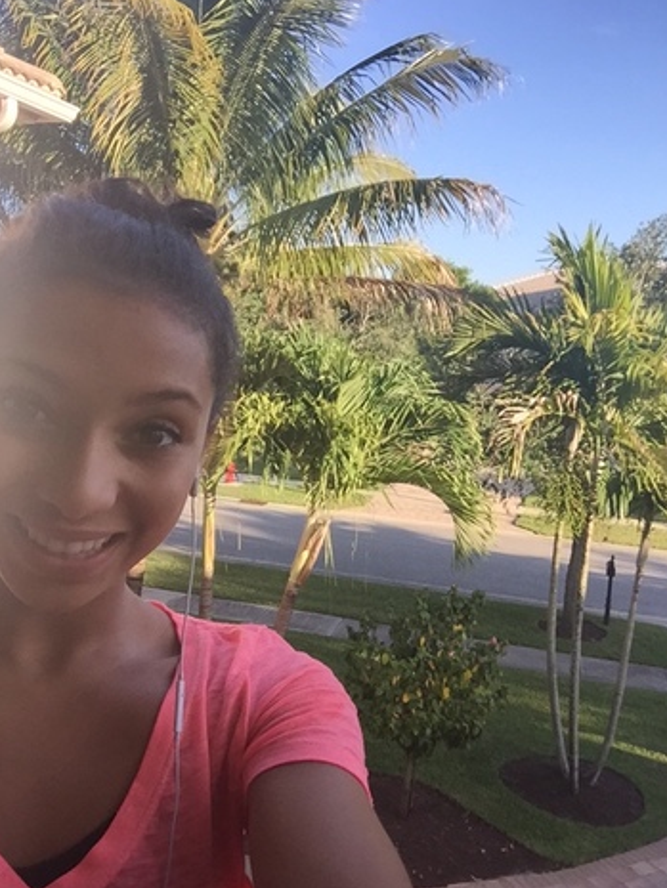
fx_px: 822
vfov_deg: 56.8
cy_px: 437
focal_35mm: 32
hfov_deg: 44.2
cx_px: 329
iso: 32
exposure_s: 1/330
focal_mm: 2.65
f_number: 2.2
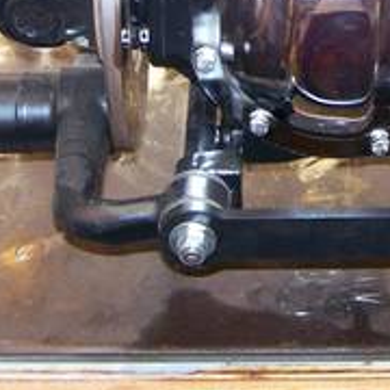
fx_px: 1428
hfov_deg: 15.4
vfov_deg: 15.1
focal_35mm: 112
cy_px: -47
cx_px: 318
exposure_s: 1/60
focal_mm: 6.3
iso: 160
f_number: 2.8
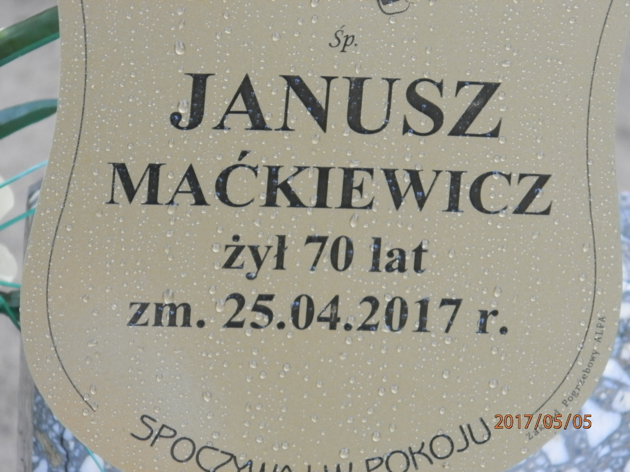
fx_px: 6097
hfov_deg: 5.9
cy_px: 236
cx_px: 315
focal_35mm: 335
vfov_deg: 4.4
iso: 400
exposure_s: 1/30
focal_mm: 59.8
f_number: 5.6
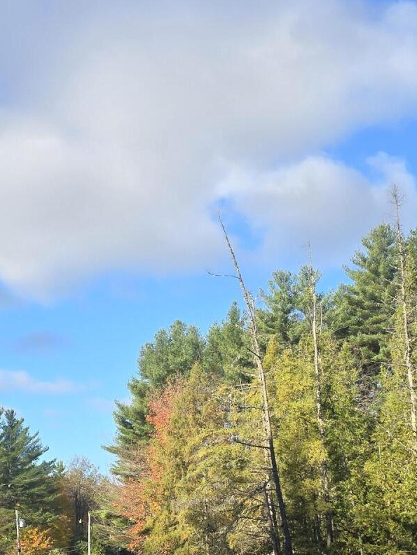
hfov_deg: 24.8
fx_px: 931
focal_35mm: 58
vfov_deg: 32.6
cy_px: 412
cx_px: 87
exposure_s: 1/335
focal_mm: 6.3
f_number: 1.7
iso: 12
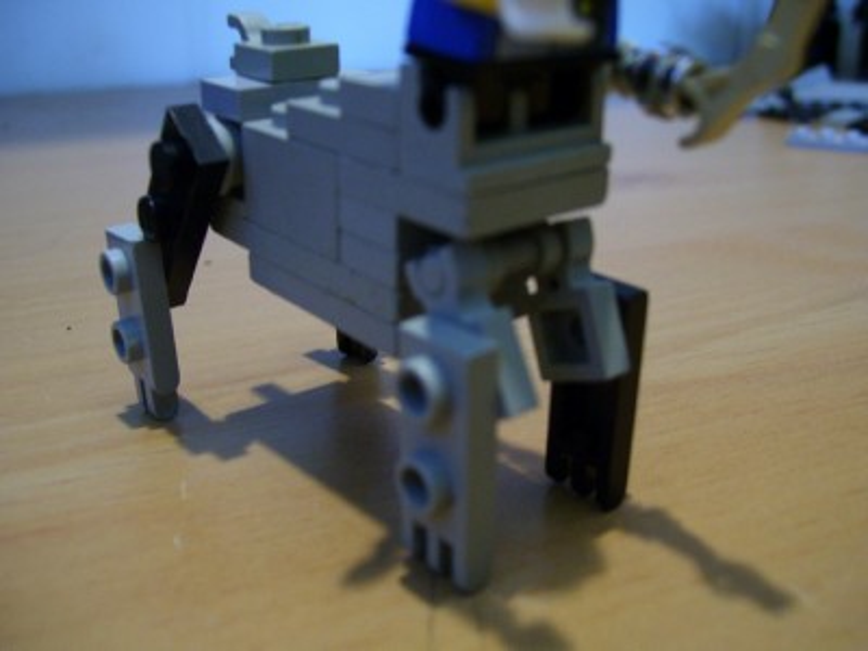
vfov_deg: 38.7
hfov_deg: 50.1
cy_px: 326
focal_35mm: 37
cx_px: 434
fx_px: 928
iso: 160
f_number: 2.7
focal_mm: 6
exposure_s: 1/8
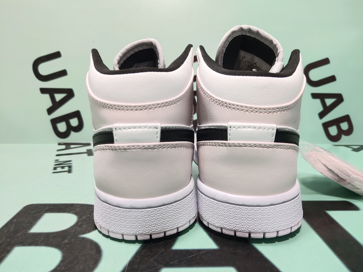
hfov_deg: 60.0
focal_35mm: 30
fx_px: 315
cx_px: 182
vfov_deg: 46.8
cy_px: 136
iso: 50
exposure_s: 1/1011
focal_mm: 4.35
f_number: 1.79
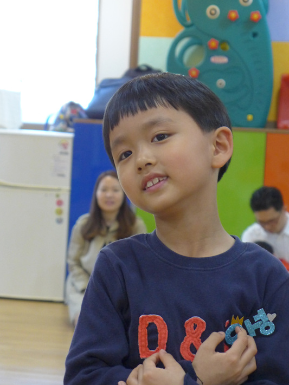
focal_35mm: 90
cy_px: 199
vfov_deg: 21.8
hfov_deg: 16.4
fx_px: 1002
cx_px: 158
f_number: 2.2
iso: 800
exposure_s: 1/250
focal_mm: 15.7
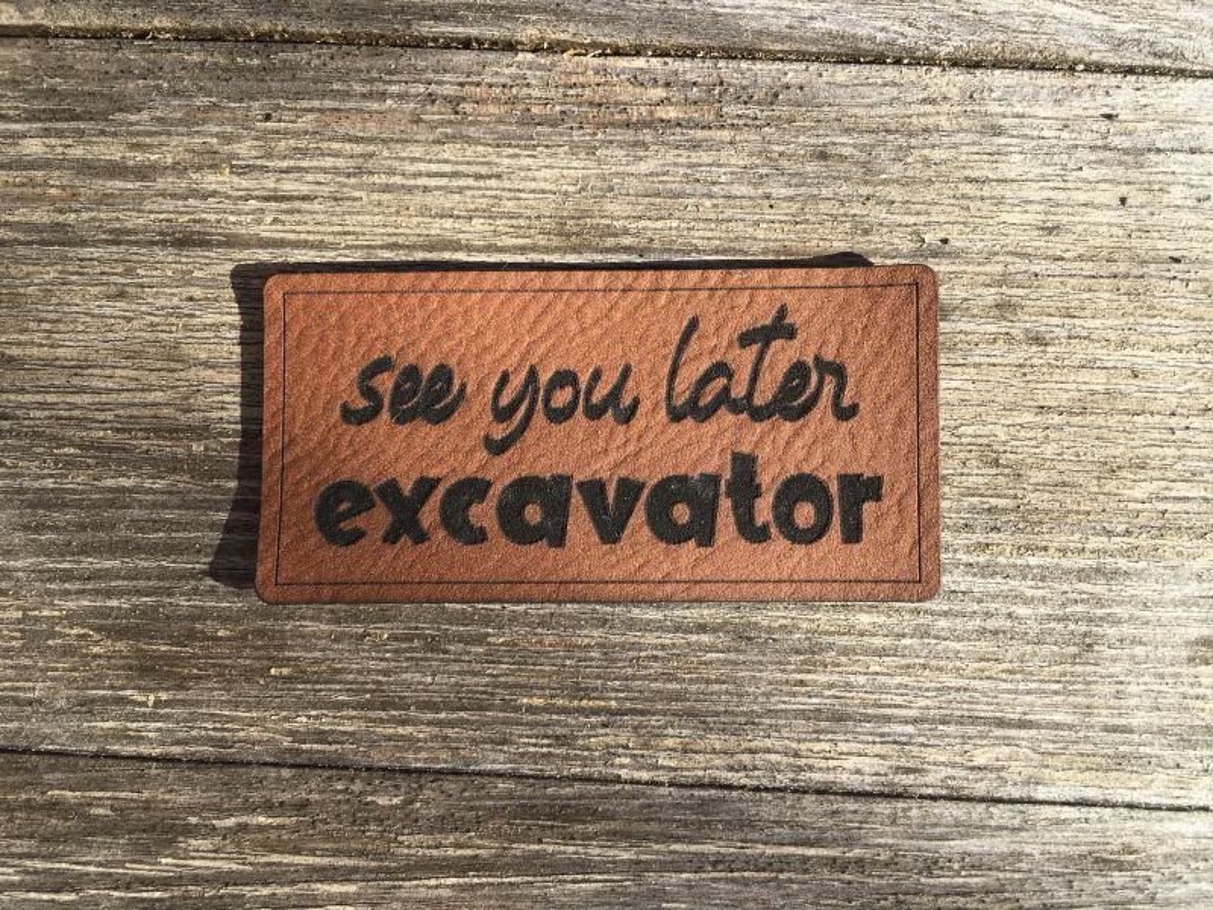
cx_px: 606
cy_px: 455
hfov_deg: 61.7
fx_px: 1016
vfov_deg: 48.2
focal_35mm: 29
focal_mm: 4.15
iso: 25
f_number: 2.2
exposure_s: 1/605
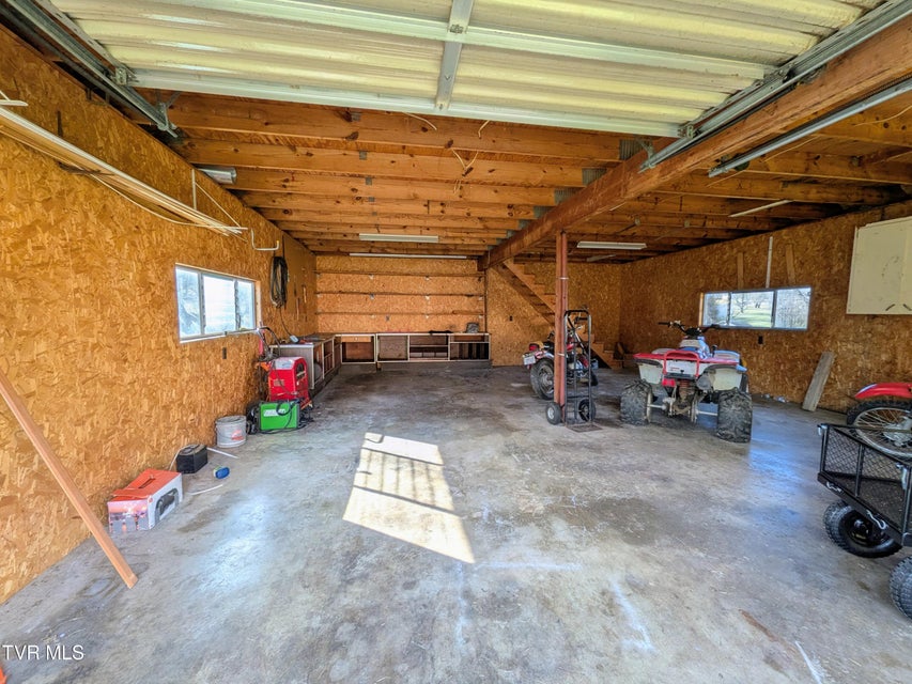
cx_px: 456
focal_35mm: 14
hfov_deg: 102.1
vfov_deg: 85.7
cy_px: 342
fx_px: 369
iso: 45
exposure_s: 1/177
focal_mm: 1.85
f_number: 2.2
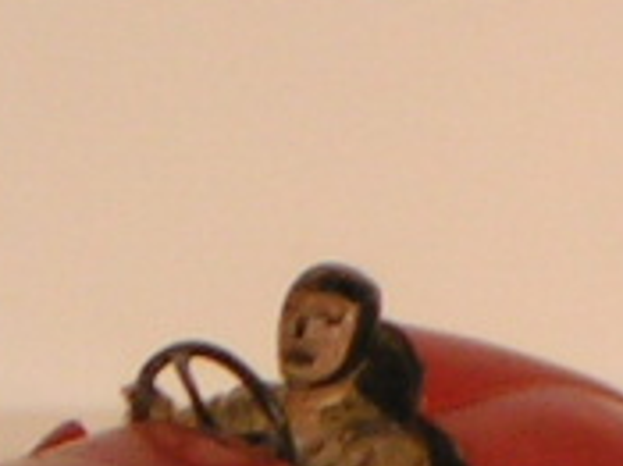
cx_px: 1314
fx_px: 15683
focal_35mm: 872
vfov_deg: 1.7
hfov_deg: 2.3
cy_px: 1398
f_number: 3.5
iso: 50
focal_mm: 18.2
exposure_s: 1/160
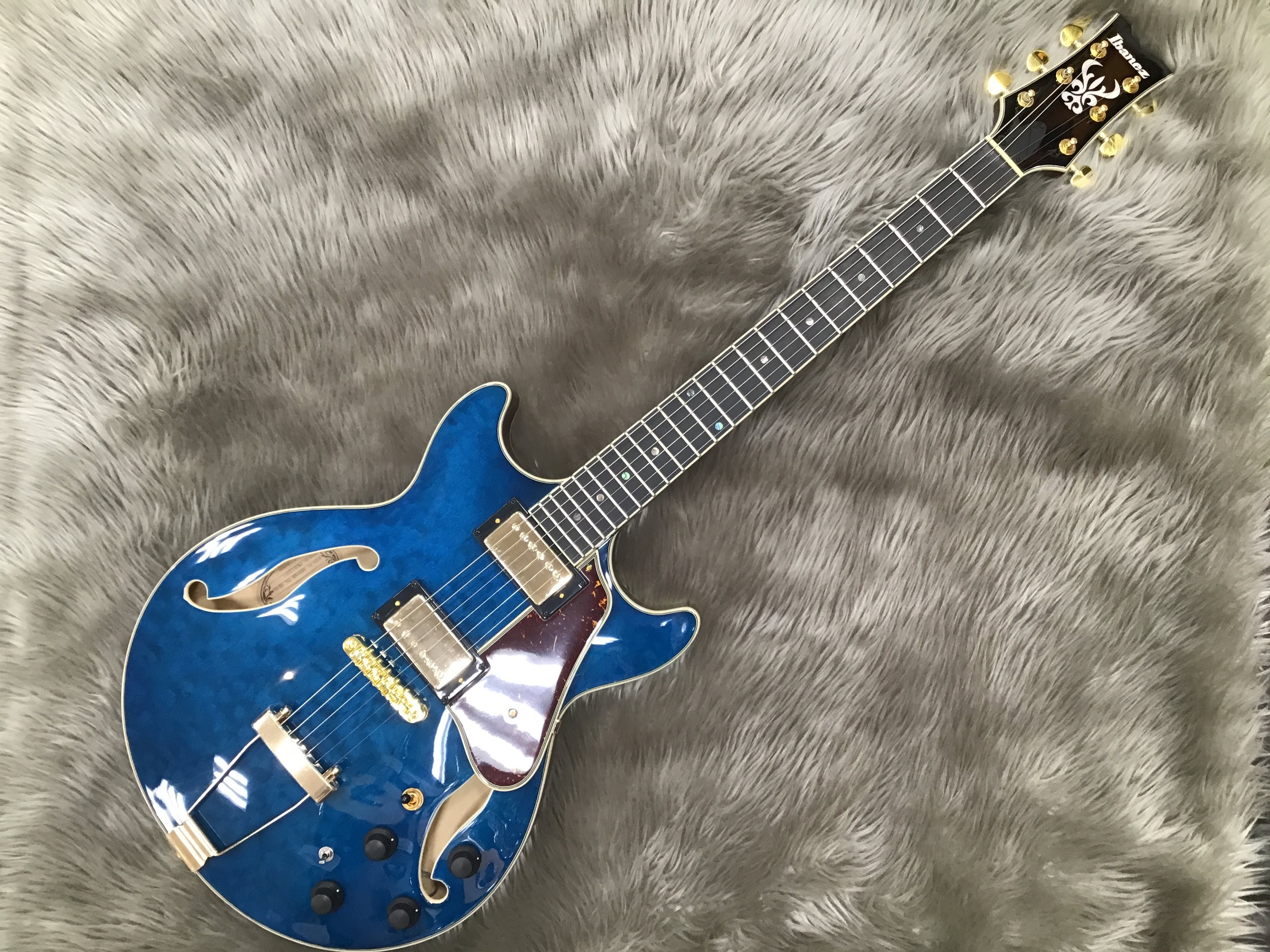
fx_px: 1137
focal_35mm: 31
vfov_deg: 45.4
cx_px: 635
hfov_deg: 58.4
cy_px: 476
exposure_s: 1/30
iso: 64
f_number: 2.4
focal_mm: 3.3
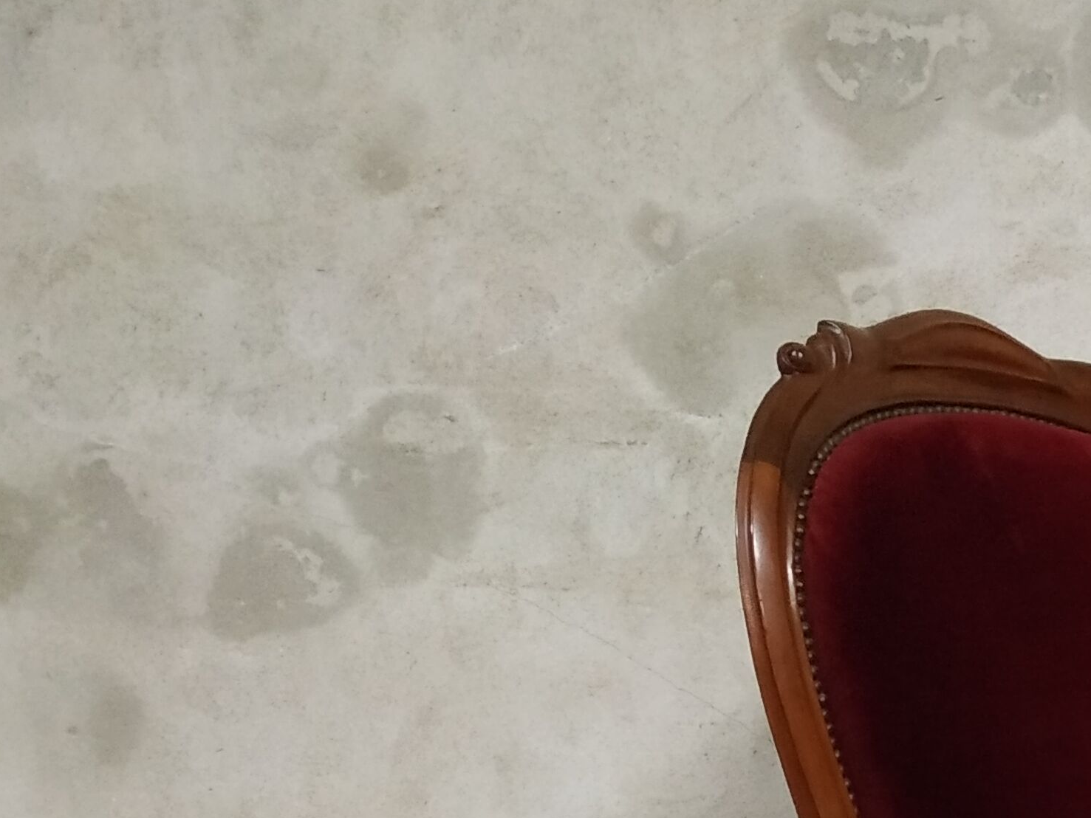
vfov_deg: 20.5
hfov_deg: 26.6
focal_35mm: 65
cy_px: 1078
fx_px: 2049
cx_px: 1296
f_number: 1.9
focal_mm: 3.94
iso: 1250
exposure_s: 1/20
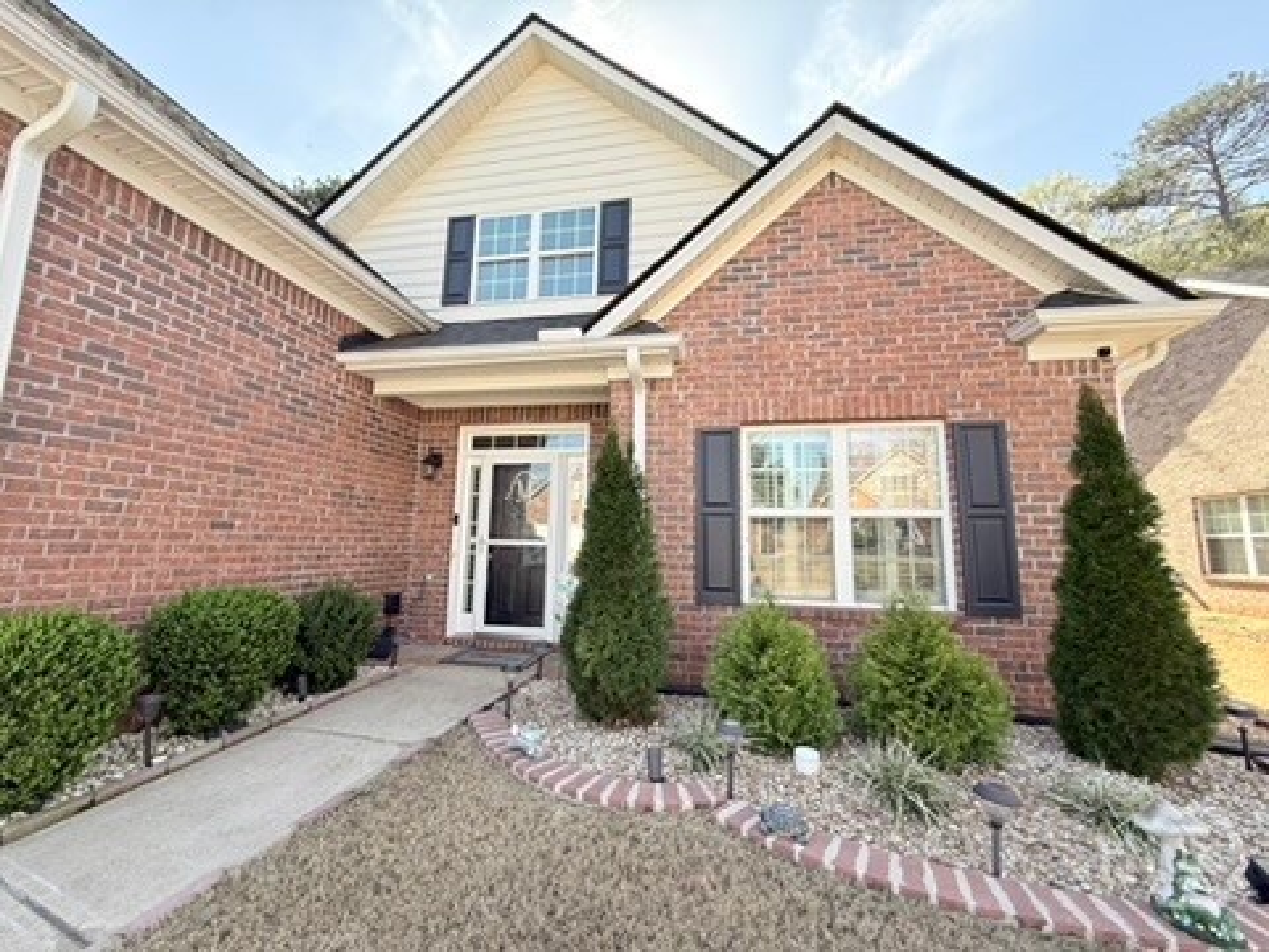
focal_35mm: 14
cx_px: 634
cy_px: 476
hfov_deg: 102.1
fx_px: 513
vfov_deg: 85.7
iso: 50
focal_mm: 2.22
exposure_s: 1/248
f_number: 2.2
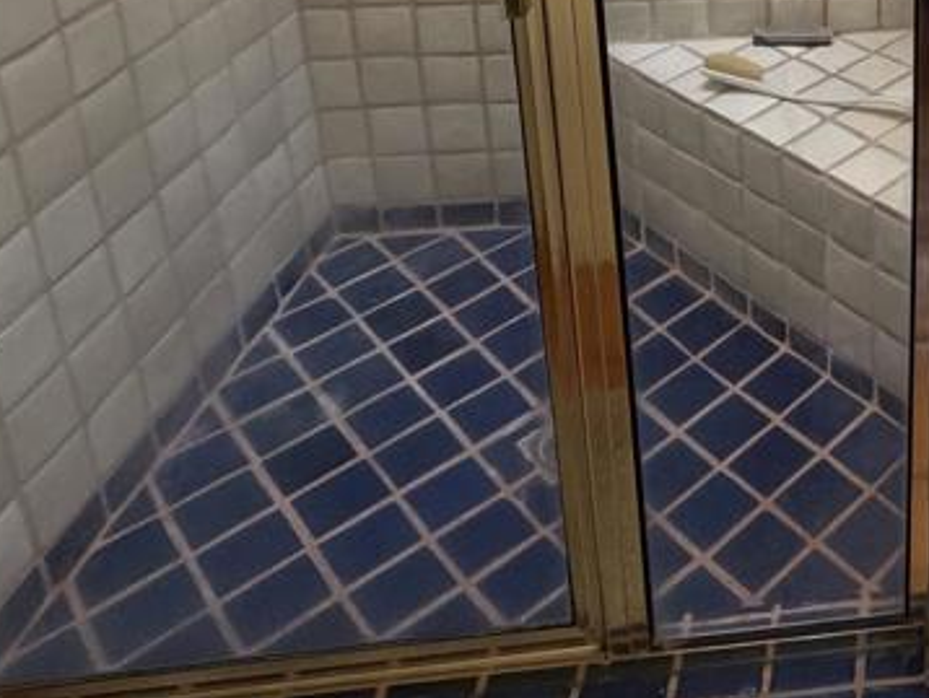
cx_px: 1082
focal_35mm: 40
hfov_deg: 37.1
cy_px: -205
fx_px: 1074
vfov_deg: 29.2
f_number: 2.2
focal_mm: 2.22
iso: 320
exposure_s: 1/120
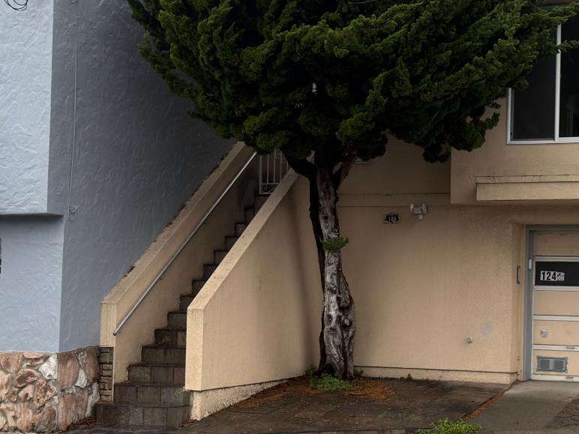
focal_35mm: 68
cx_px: 472
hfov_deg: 27.9
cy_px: 248
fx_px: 1137
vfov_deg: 21.6
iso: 80
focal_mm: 6.76
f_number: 1.78
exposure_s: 1/887
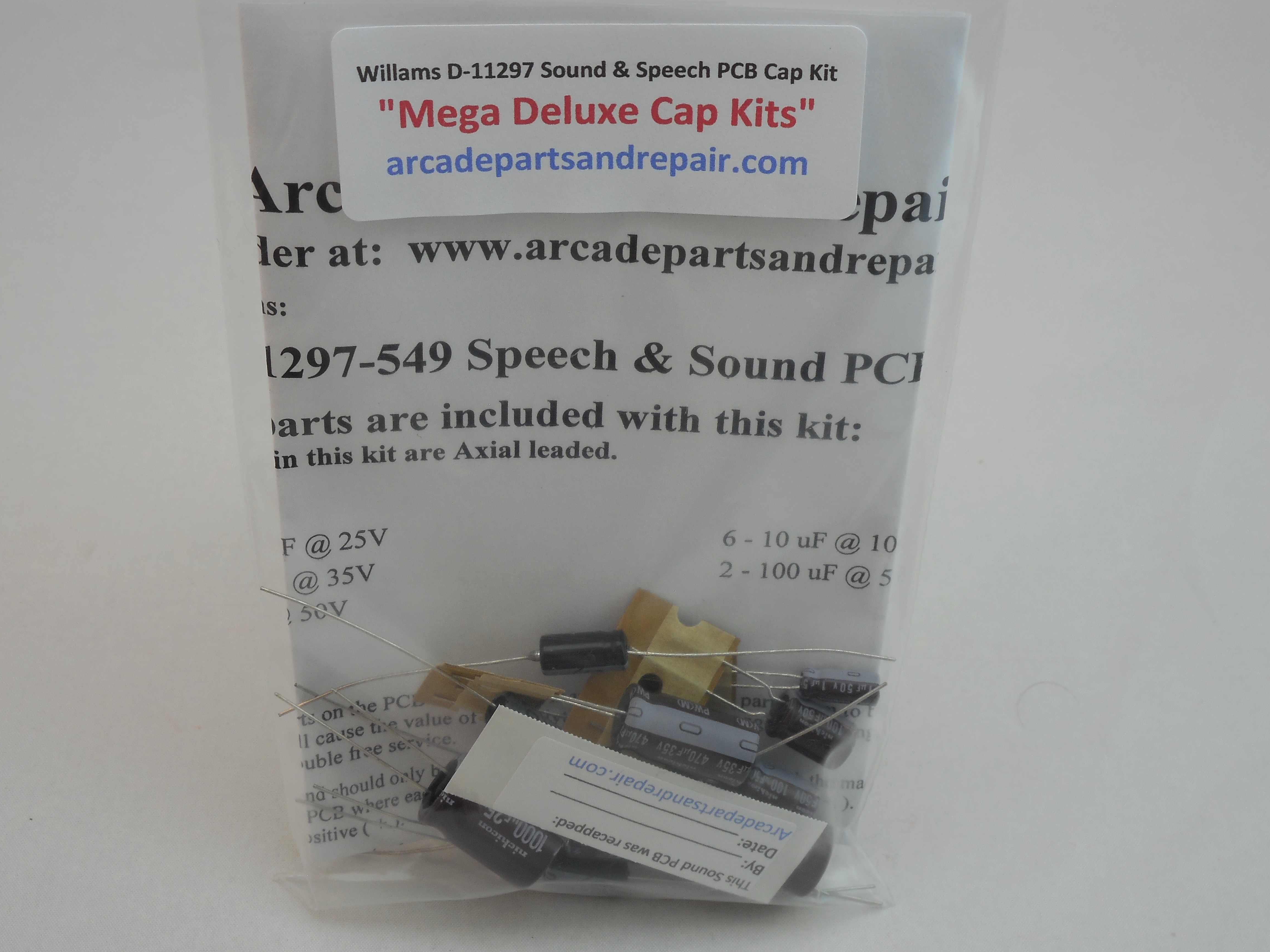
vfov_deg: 25.7
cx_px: 584
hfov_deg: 33.8
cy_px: 482
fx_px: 2091
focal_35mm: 57
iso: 80
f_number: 4.9
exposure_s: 1/40
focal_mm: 9.1
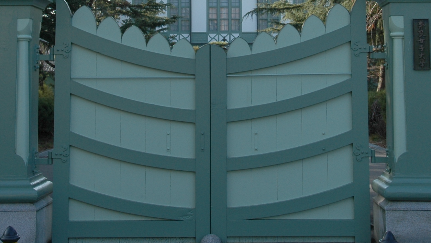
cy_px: -29
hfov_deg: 27.2
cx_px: 229
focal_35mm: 78
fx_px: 891
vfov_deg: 15.1
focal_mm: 22
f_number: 7.1
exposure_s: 1/200
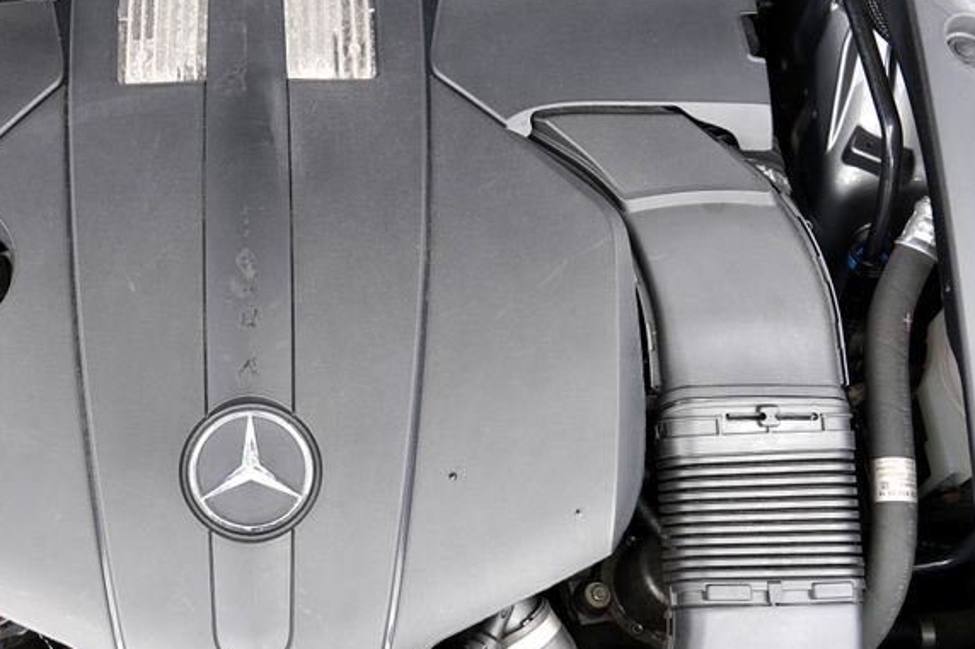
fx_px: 1164
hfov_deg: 44.0
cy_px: 355
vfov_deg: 31.2
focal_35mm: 43
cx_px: 249
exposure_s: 1/160
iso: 250
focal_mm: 24
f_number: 4
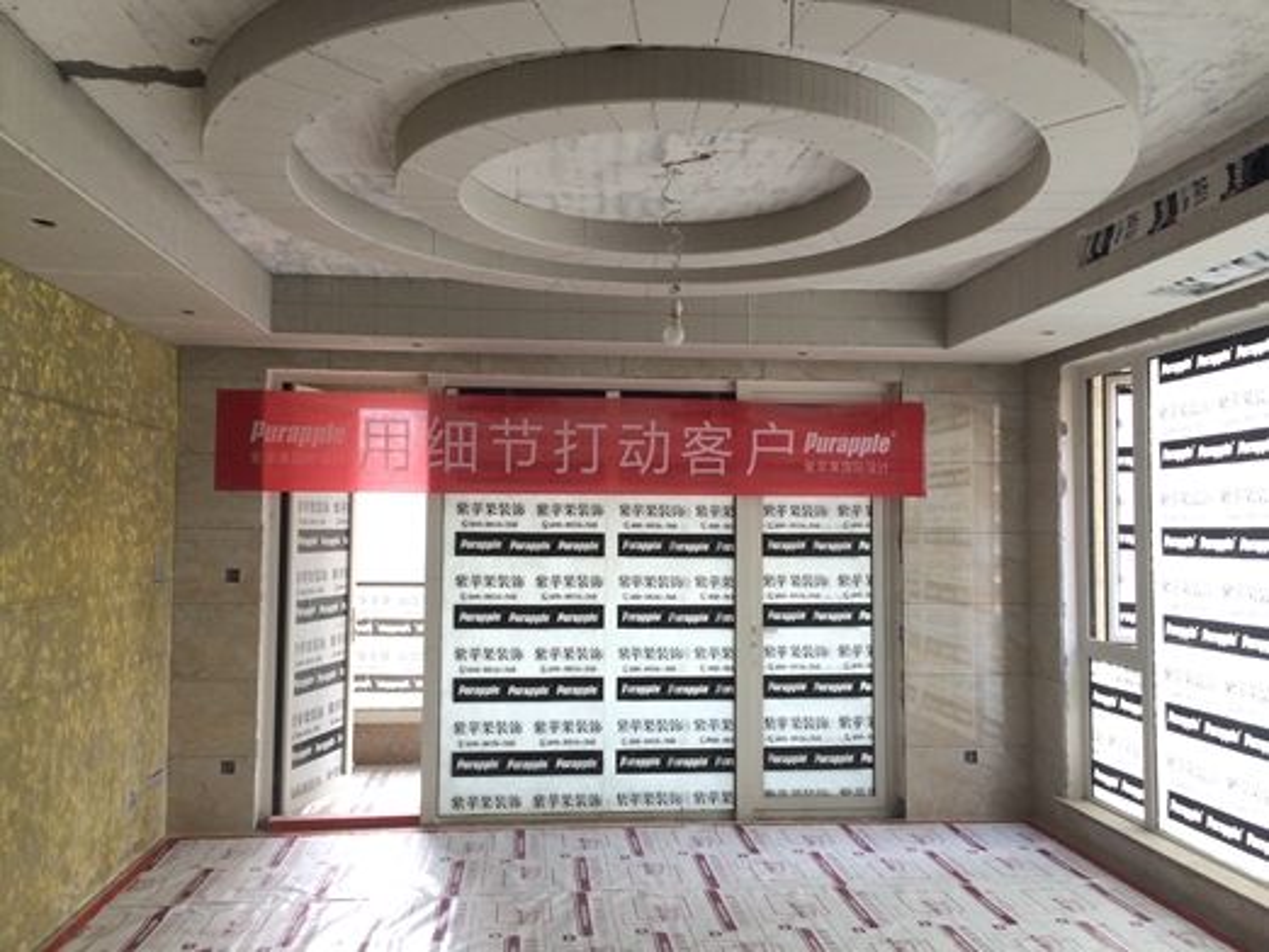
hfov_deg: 61.6
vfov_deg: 48.3
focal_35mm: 29
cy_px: 476
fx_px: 1064
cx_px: 634
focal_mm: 4.15
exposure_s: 1/60
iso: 40
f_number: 2.2
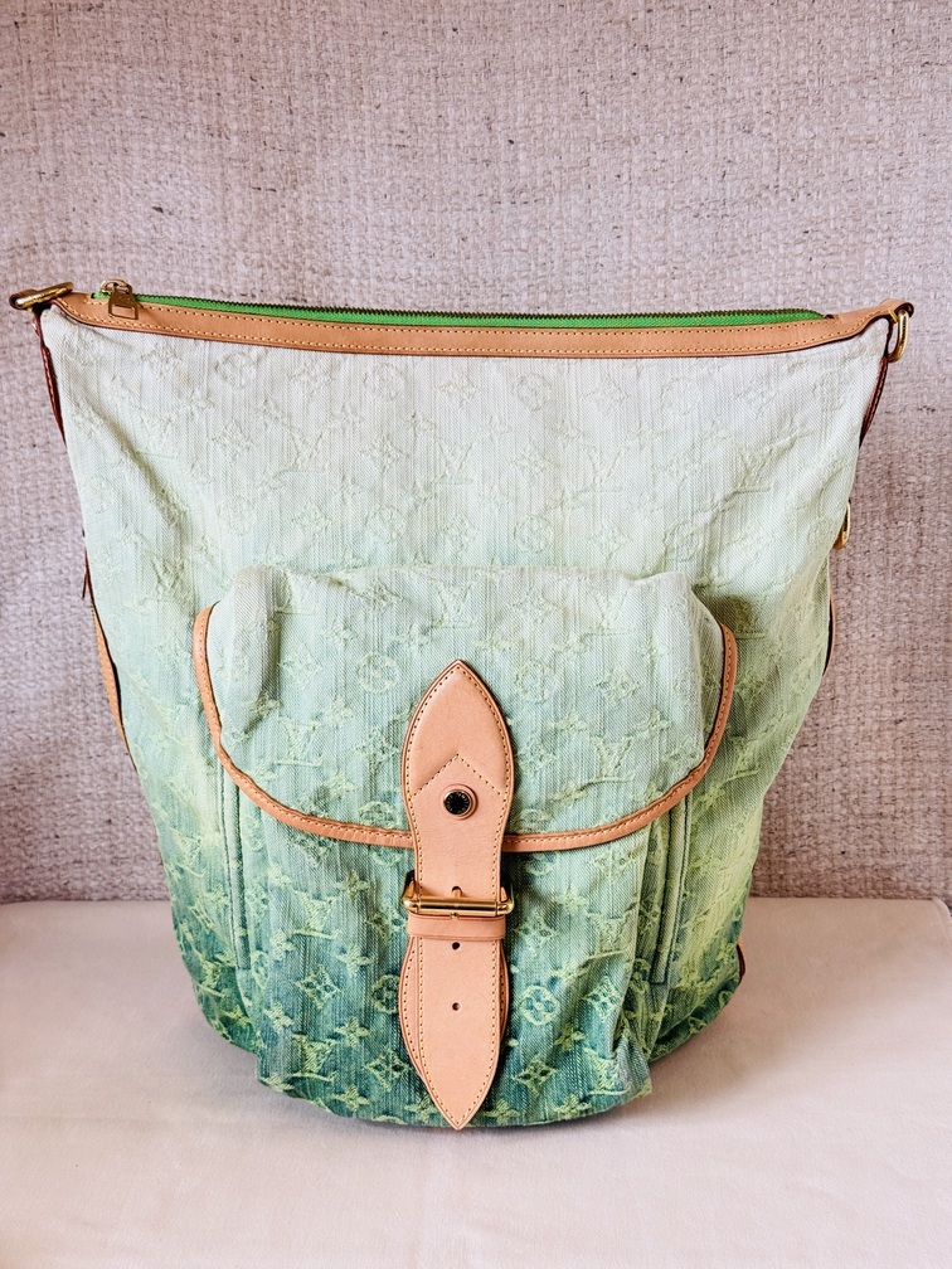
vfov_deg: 39.7
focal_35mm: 48
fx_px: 1760
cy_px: 634
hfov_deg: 30.3
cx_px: 476
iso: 50
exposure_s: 1/100
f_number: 1.78
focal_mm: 6.76
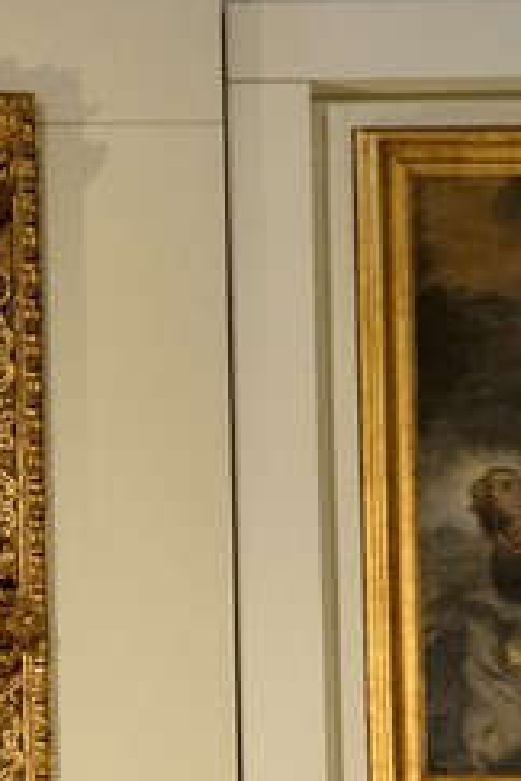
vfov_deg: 7.3
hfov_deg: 5.1
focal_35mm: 263
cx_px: -544
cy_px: 1864
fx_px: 5709
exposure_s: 1/60
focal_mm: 40
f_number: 4.5
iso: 1600
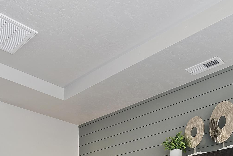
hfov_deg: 42.3
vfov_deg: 23.3
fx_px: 298
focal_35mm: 46
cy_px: 236
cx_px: 152
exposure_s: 1/8
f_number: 6.3
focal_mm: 10
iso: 320
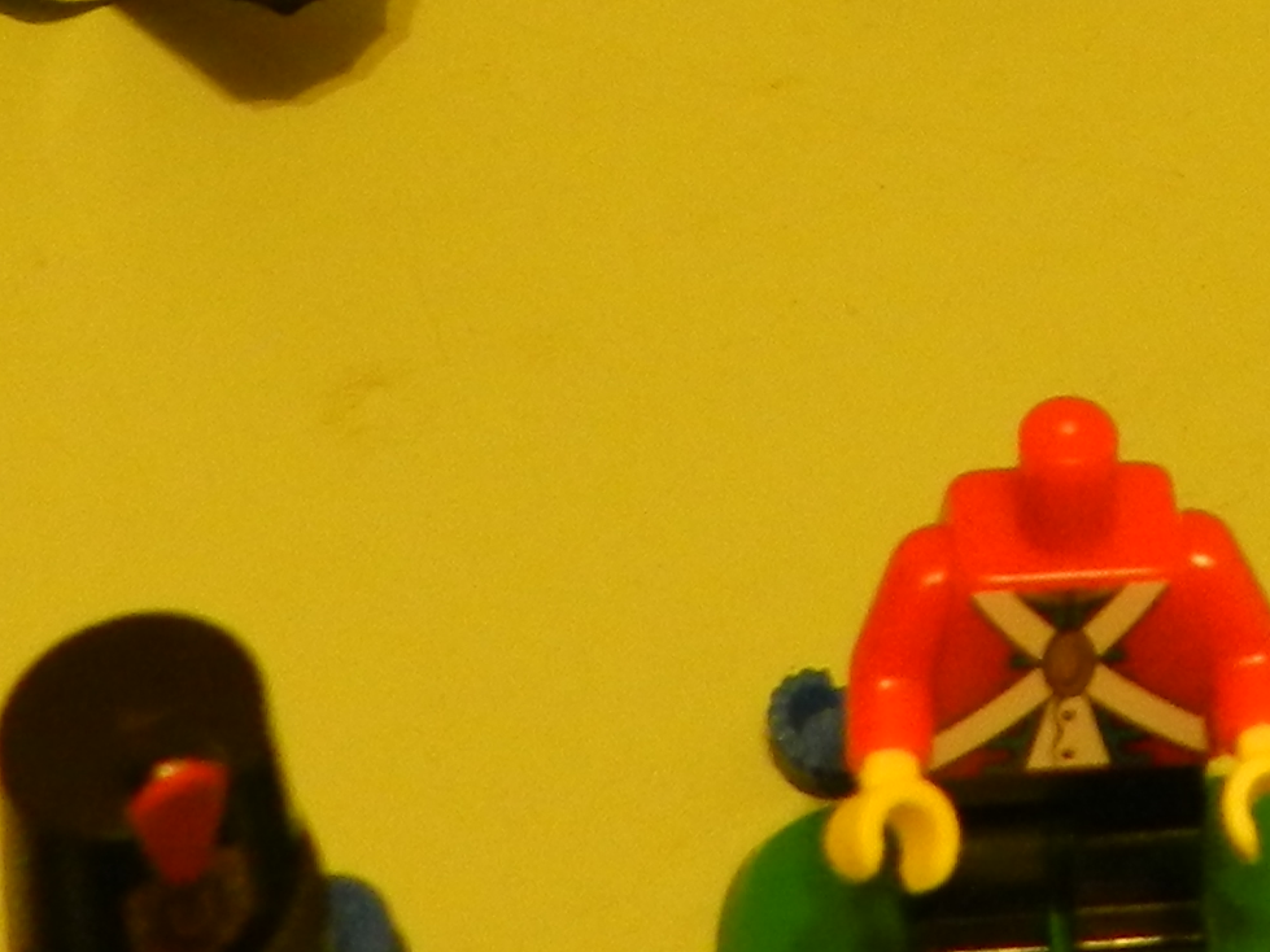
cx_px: 979
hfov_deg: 20.7
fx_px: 3448
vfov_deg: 14.0
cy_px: -733
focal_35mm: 94
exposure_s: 1/15
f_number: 3.4
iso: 400
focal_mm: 4
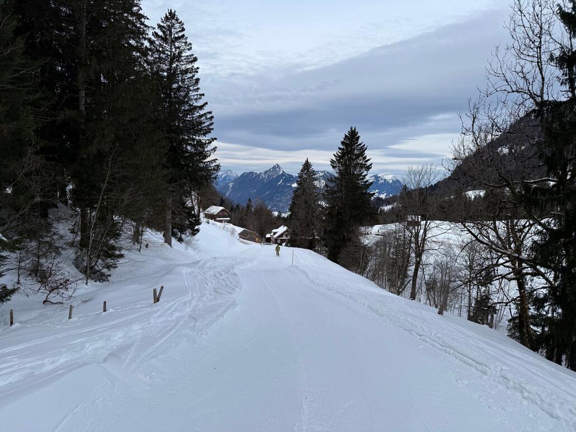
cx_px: 288
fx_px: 399
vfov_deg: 56.8
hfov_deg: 71.6
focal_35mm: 24
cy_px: 216
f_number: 1.78
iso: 80
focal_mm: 6.76
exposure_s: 1/438
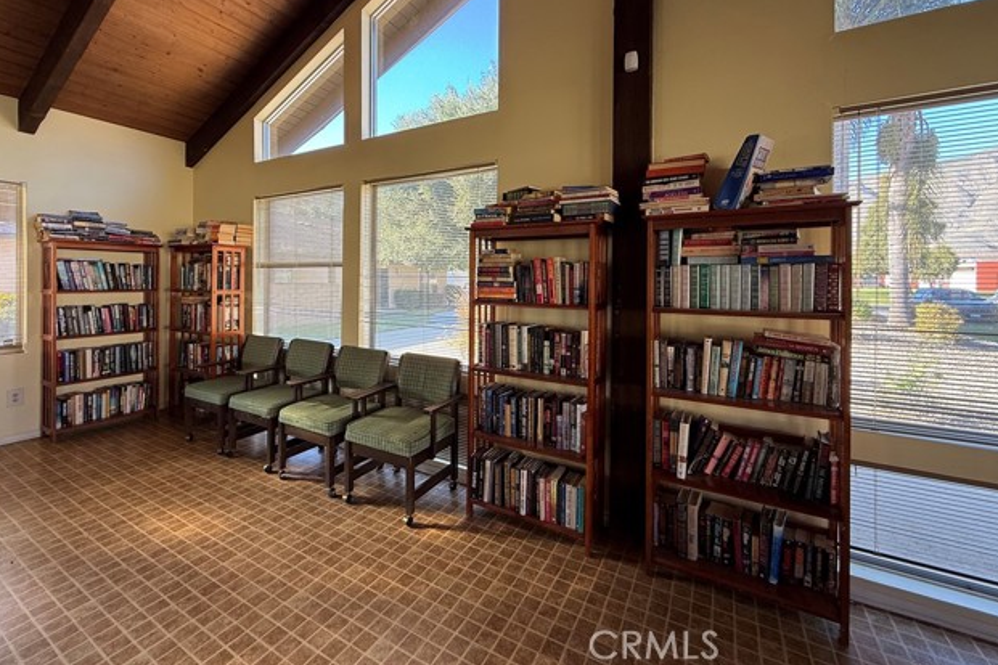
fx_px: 416
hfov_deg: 100.4
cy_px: 283
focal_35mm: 15
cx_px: 495
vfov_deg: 76.8
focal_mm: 2.22
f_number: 2.2
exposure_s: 1/99
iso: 80
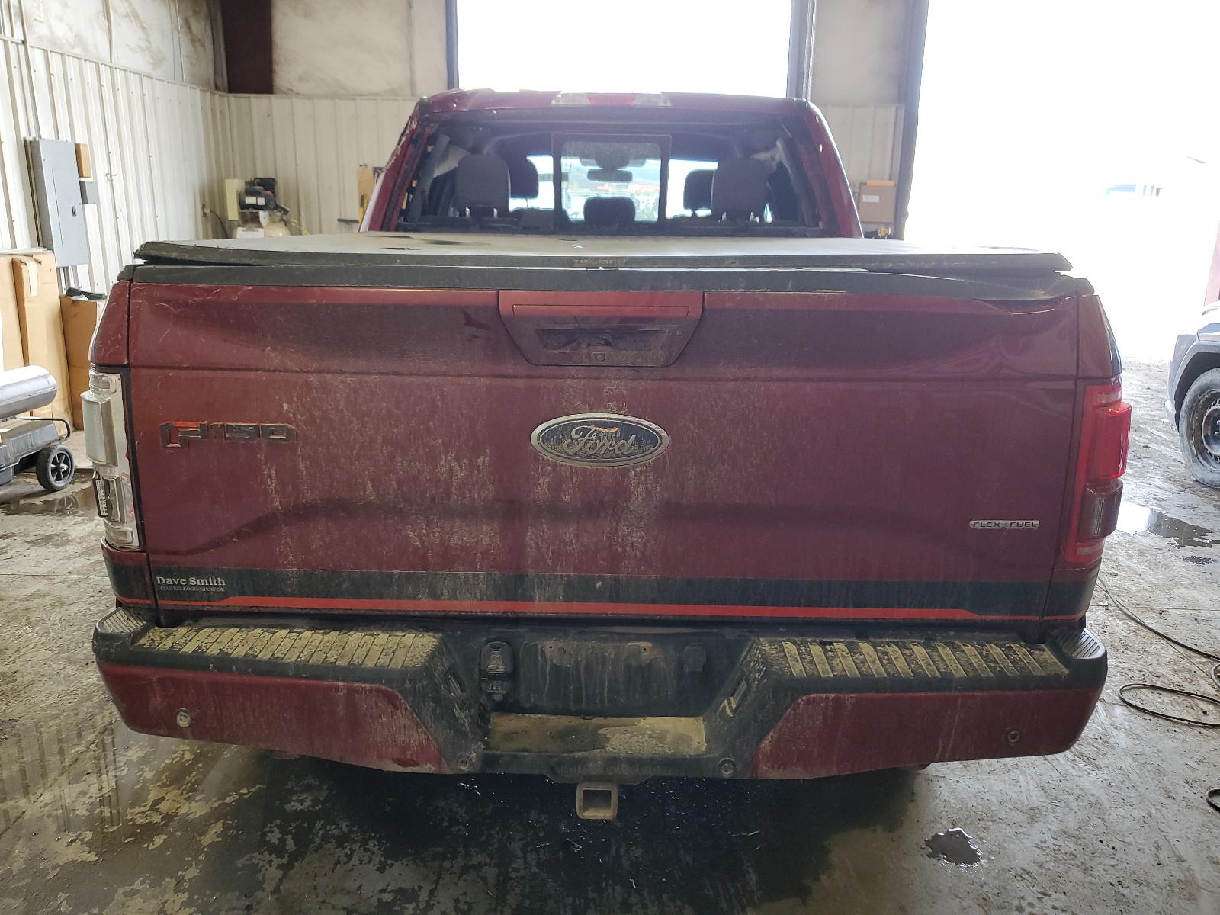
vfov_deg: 53.1
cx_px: 610
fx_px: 916
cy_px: 458
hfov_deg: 67.3
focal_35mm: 26
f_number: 1.5
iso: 78
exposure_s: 1/120
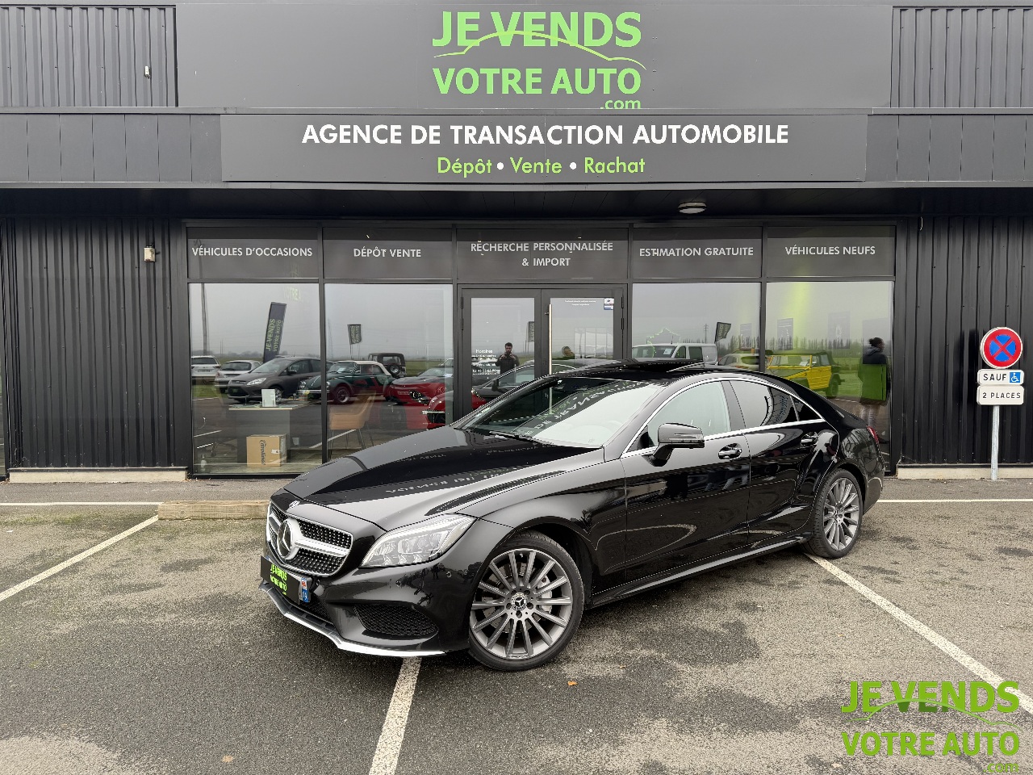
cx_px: 516
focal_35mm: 24
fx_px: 716
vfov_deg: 56.8
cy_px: 388
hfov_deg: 71.6
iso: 80
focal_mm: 6.76
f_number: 1.78
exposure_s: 1/305
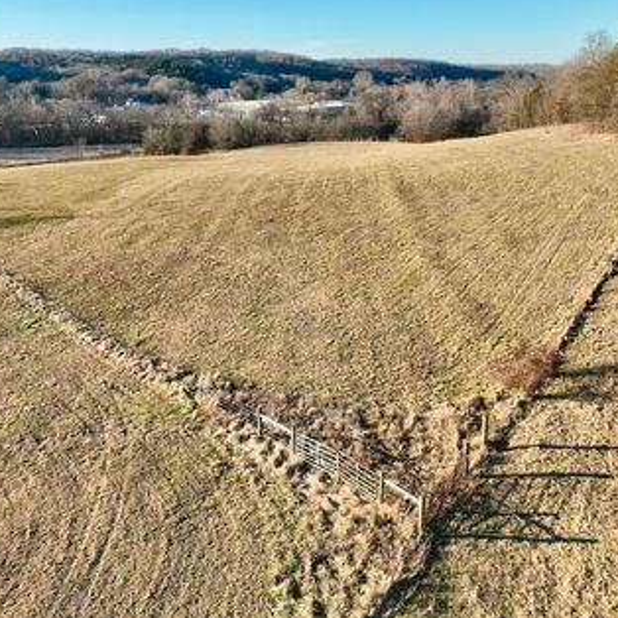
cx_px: 268
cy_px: 303
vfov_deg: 55.6
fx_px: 586
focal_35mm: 29
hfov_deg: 55.4
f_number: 2.8
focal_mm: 12.29
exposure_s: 1/240
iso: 200
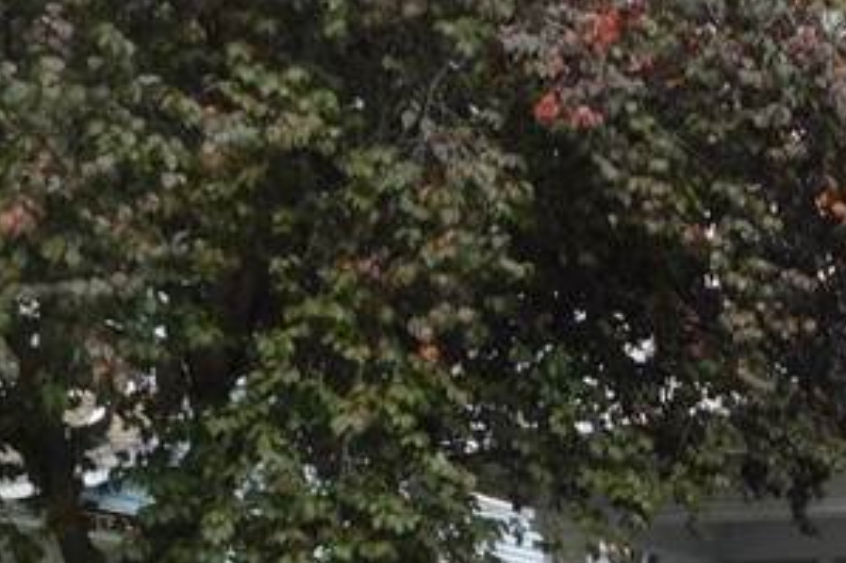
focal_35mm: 82
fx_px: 1926
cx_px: 1106
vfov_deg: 16.1
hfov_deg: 22.2
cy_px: 631
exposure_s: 1/400
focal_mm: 4
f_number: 3
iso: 125
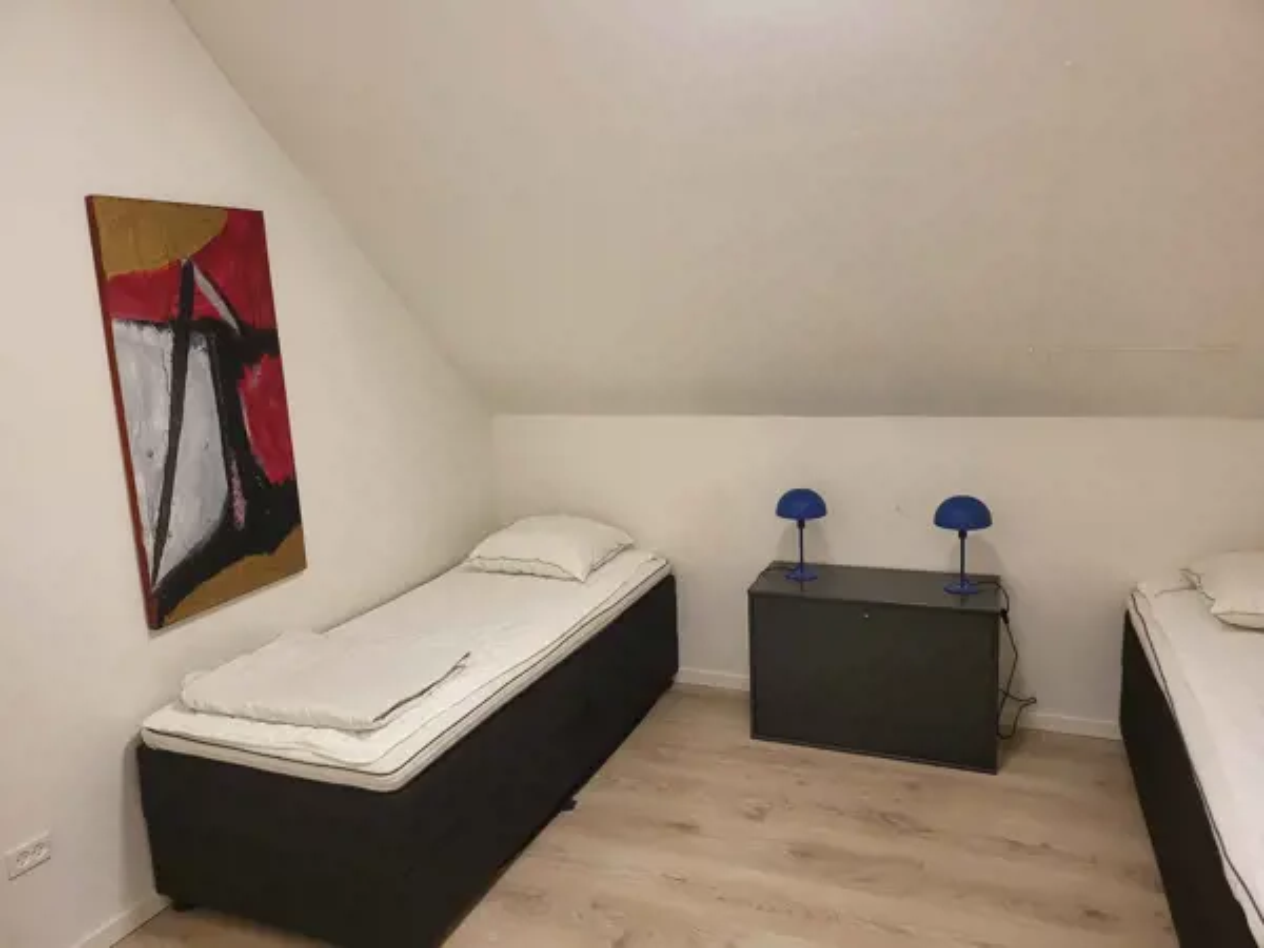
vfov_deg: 56.8
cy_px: 474
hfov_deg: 71.6
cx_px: 632
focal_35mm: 24
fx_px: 876
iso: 320
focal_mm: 5
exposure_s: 1/100
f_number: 1.8
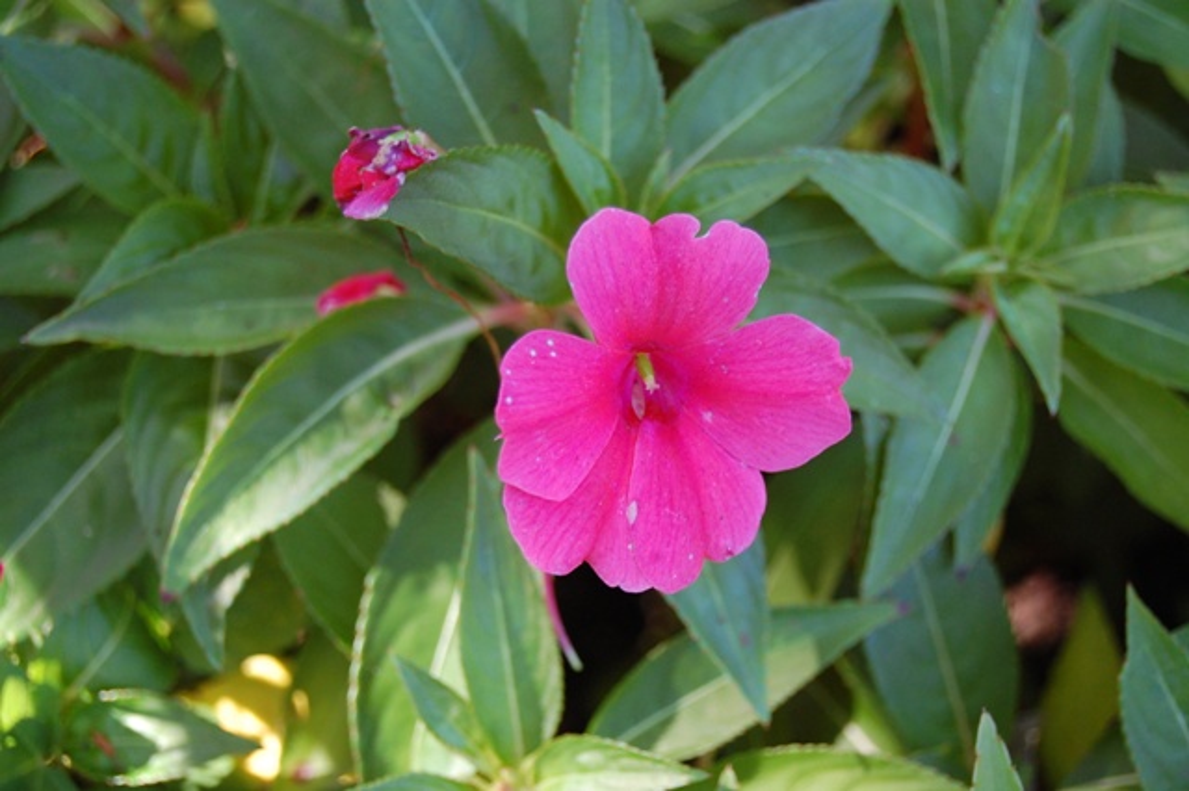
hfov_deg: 24.6
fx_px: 2723
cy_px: 396
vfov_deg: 16.5
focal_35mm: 82
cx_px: 594
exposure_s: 1/60
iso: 640
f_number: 5.6
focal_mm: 55
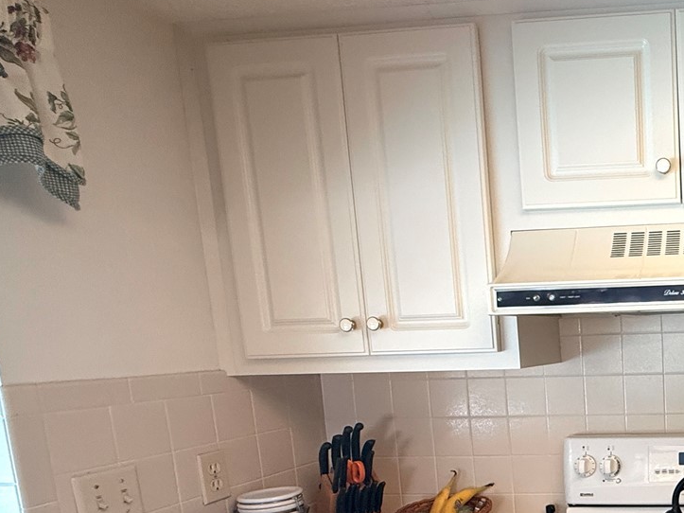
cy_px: 417
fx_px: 612
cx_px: 702
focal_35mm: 31
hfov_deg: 47.2
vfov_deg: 43.1
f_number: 2.2
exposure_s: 1/120
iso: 200
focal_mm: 2.22
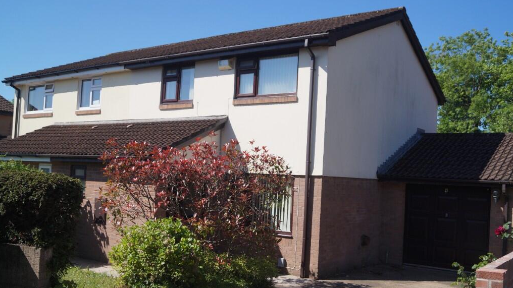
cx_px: 256
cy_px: 168
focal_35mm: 38
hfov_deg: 52.8
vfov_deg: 31.1
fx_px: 517
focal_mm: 24
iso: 100
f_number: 4
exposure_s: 1/1250
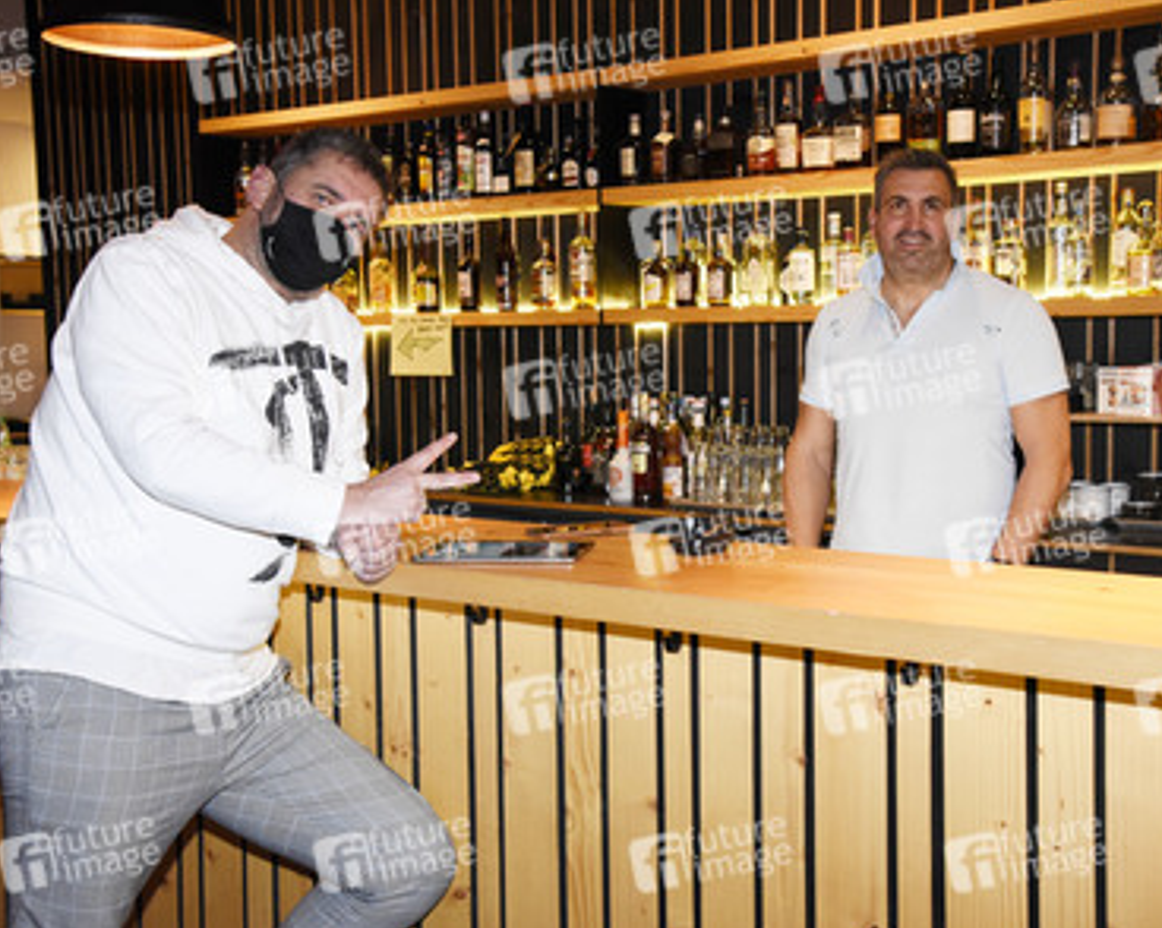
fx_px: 1581
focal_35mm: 46
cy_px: 461
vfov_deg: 32.7
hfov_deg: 40.3
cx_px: 627
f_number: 6.3
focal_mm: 40
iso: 3200
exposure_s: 1/50
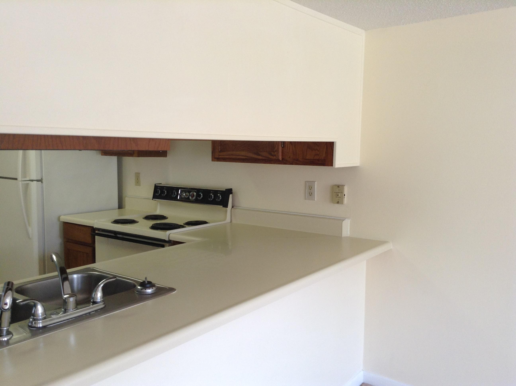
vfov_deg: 42.8
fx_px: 491
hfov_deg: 55.4
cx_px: 258
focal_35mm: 33
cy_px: 193
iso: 40
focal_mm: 3.3
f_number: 2.4
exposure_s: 1/24
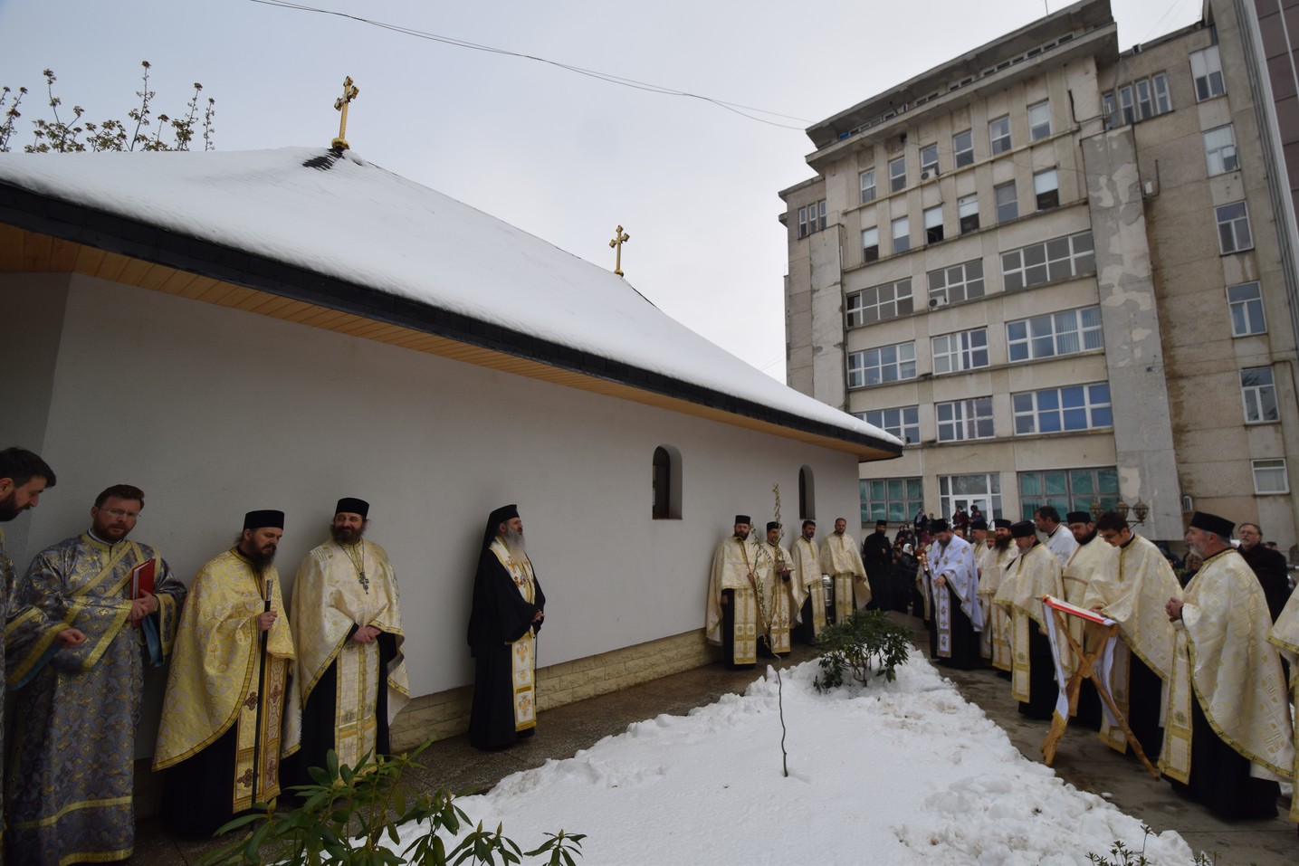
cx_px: 650
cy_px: 433
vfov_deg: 77.3
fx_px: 541
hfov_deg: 100.4
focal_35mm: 15
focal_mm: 10
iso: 200
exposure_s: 1/400
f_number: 10
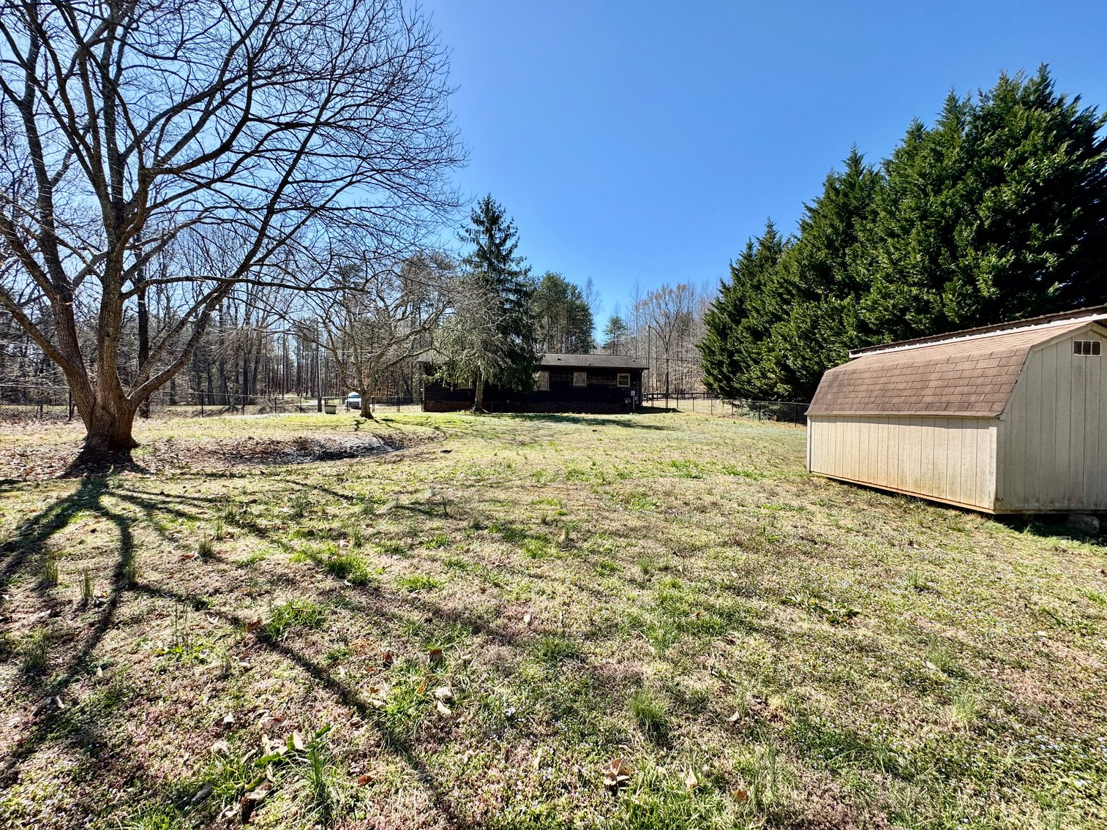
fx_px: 448
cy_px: 415
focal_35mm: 14
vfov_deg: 85.7
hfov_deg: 102.1
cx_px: 554
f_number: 2.2
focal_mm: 2.22
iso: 50
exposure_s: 1/849
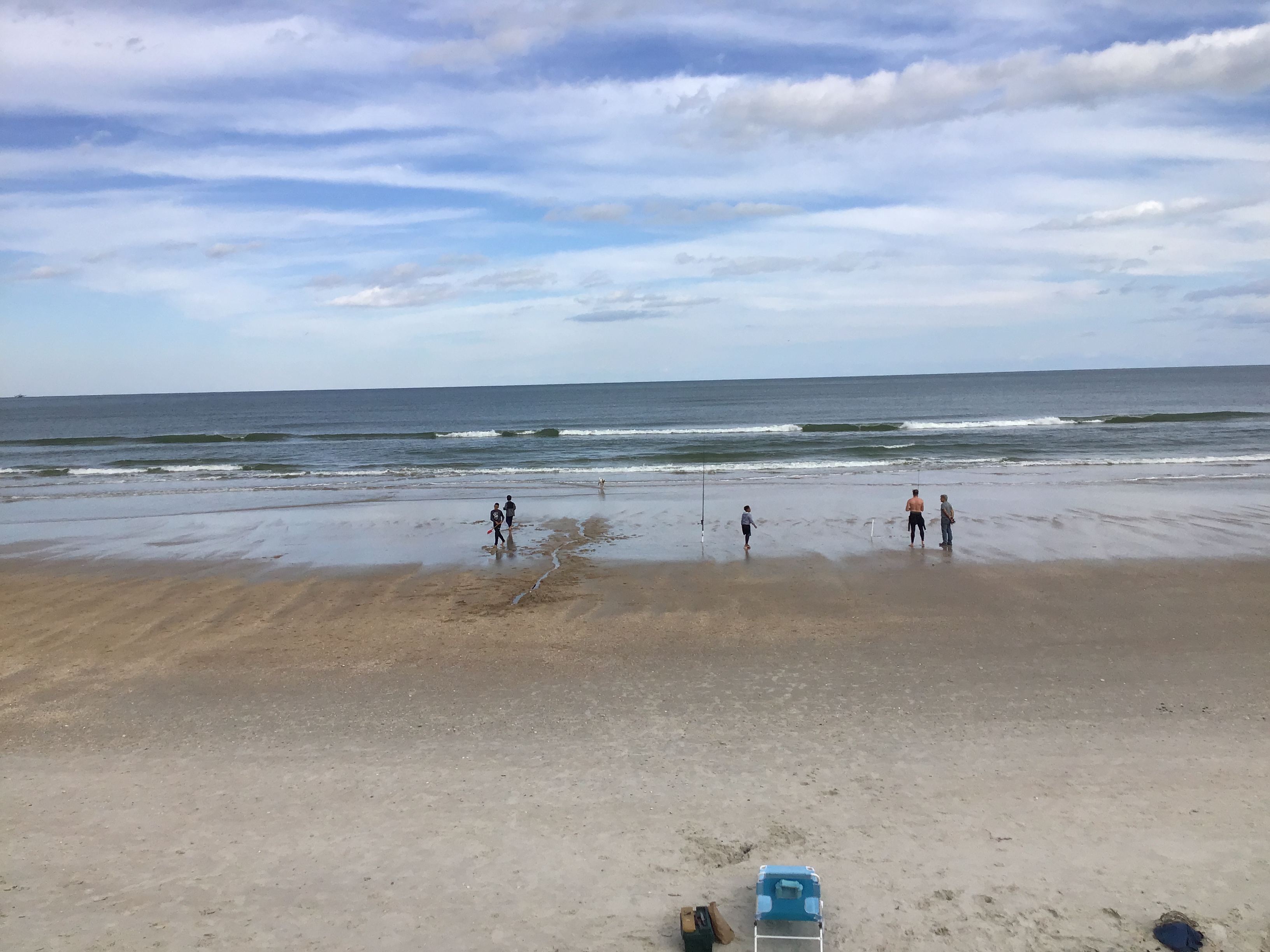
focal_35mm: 31
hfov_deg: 58.4
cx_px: 635
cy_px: 476
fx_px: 1137
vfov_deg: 45.4
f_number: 2.4
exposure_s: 1/2146
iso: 25
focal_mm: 3.3
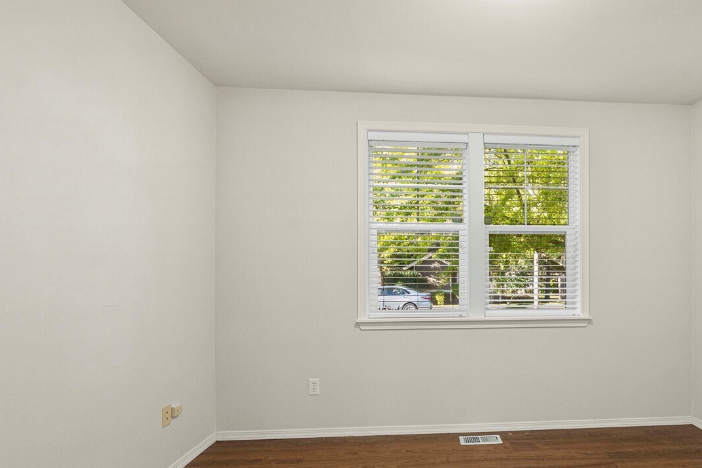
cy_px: 262
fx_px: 370
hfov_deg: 84.4
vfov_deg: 64.3
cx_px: 458
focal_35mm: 19
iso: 1000
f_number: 7.1
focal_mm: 12
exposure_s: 1/20
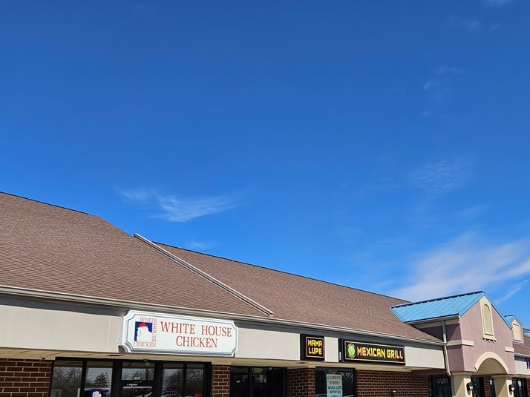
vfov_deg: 42.1
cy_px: 276
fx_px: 505
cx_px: 344
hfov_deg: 54.5
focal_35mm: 33
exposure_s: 1/2308
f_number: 1.8
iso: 25
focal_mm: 5.4
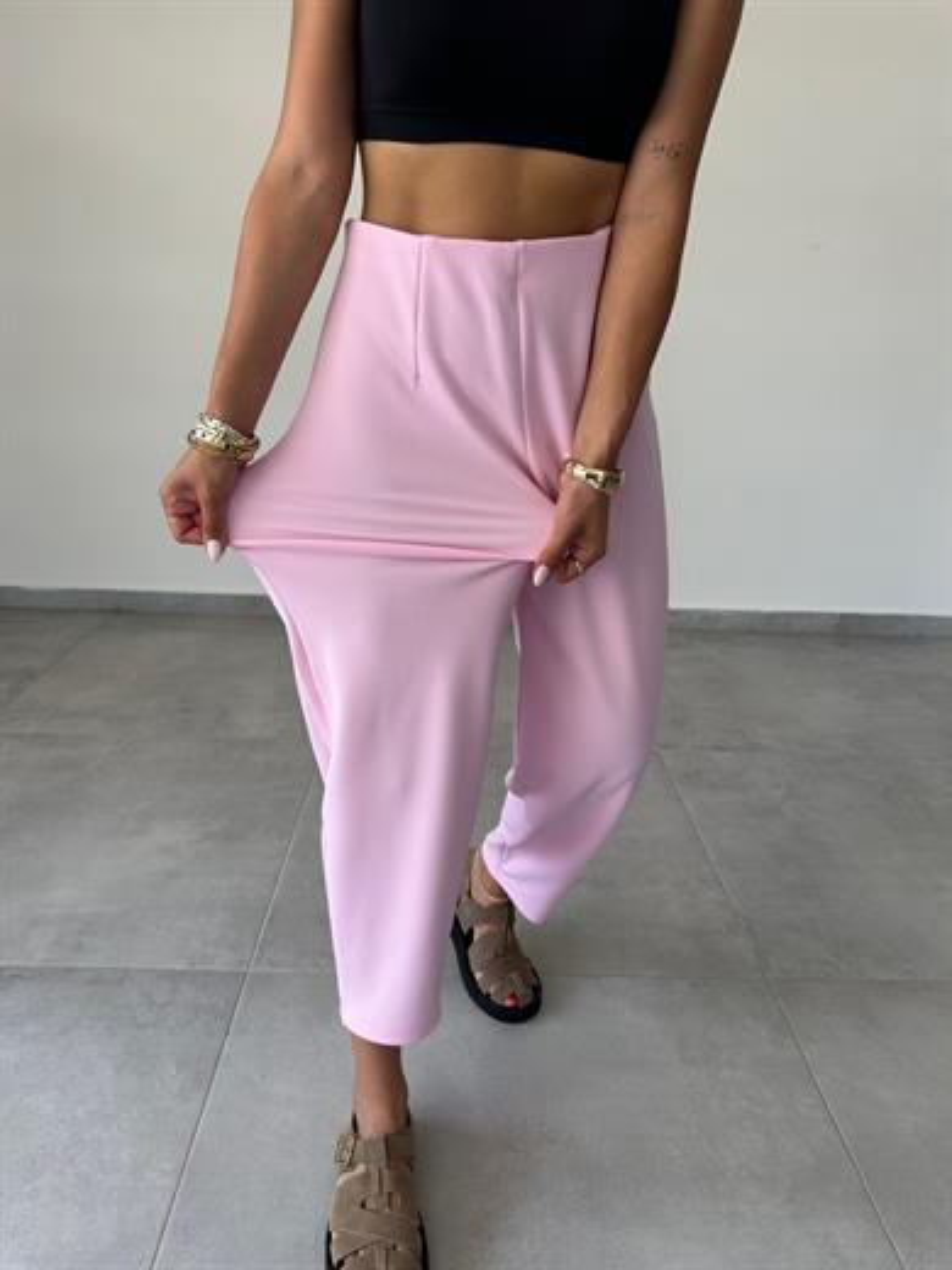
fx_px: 880
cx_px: 476
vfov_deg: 71.6
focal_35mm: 24
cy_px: 635
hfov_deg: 56.8
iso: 64
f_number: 1.78
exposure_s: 1/121
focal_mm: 6.86
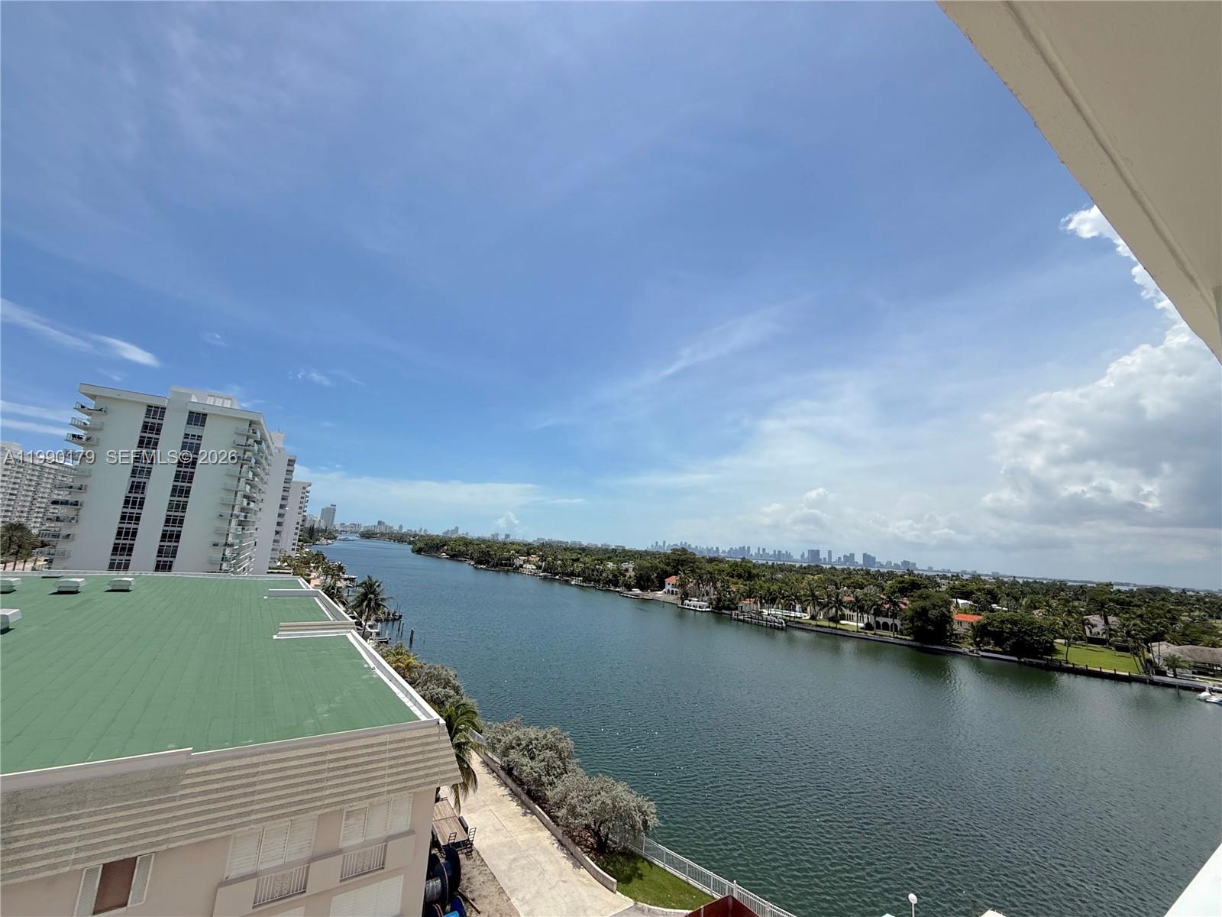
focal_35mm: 14
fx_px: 494
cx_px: 611
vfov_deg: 85.7
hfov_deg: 102.1
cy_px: 458
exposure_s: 1/5155
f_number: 2.2
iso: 50
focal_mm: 2.22
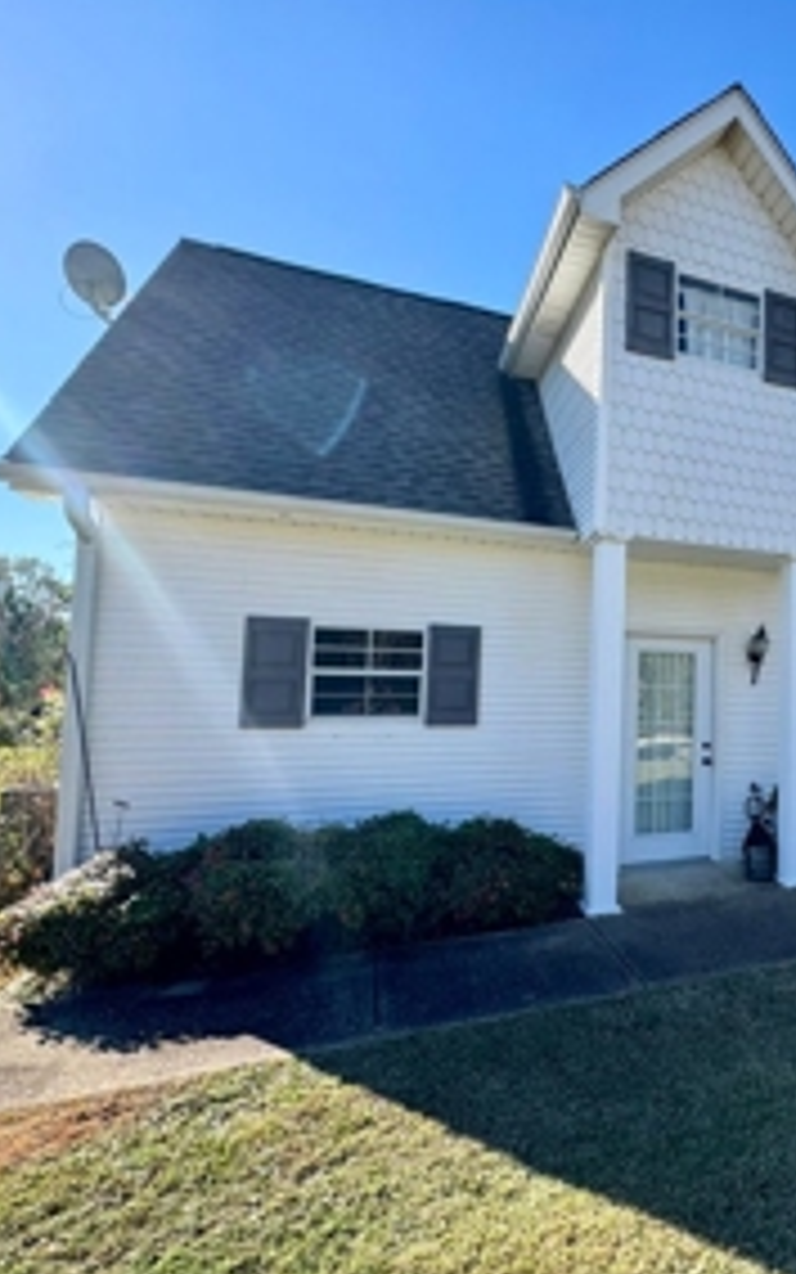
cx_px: 733
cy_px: 644
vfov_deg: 82.3
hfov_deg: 50.1
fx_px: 729
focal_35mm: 21
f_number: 2.2
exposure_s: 1/713
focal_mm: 2.22
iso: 50
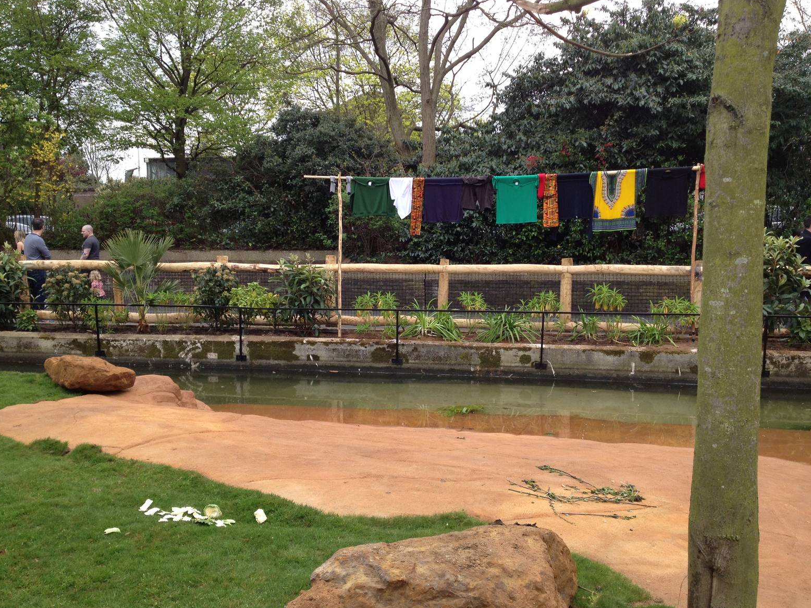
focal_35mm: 36
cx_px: 396
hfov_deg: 51.3
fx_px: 843
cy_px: 307
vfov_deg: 39.7
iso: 50
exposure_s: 1/391
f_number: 2.4
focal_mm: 4.28
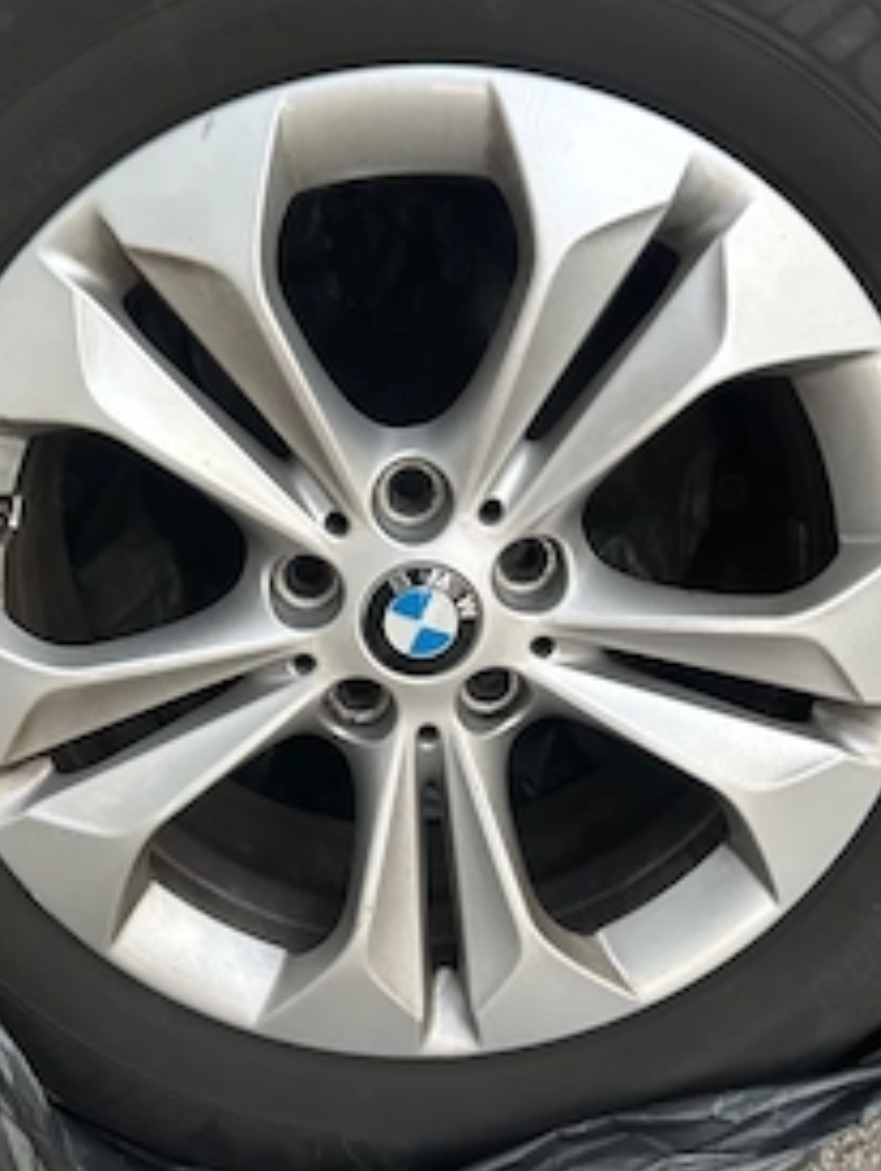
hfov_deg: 40.6
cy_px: 624
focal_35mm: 35
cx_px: 364
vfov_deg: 52.5
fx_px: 1186
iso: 1000
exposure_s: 1/55
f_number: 1.78
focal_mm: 6.86
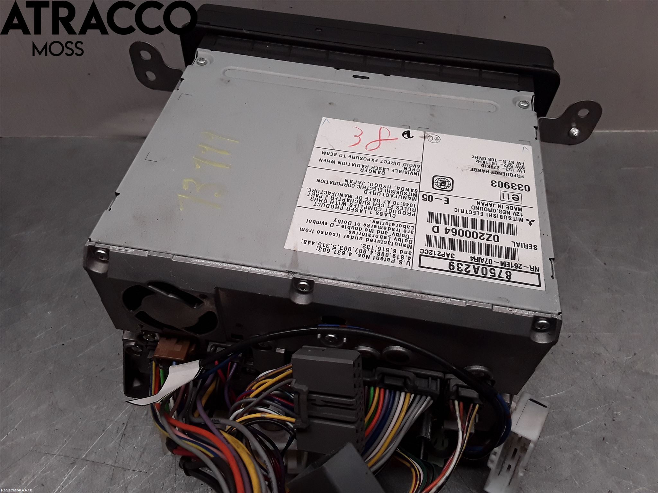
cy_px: 246
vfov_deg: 49.7
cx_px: 329
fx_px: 532
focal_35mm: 28
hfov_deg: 63.4
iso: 100
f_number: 1.9
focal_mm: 2.91
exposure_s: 1/336
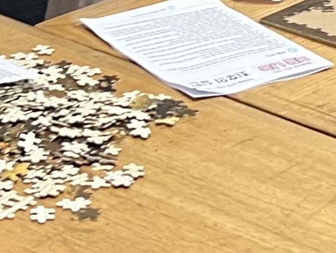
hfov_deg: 10.3
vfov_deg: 7.6
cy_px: -129
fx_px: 1854
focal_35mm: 191
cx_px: 271
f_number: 1.5
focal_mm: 5.7
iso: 80
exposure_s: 1/60
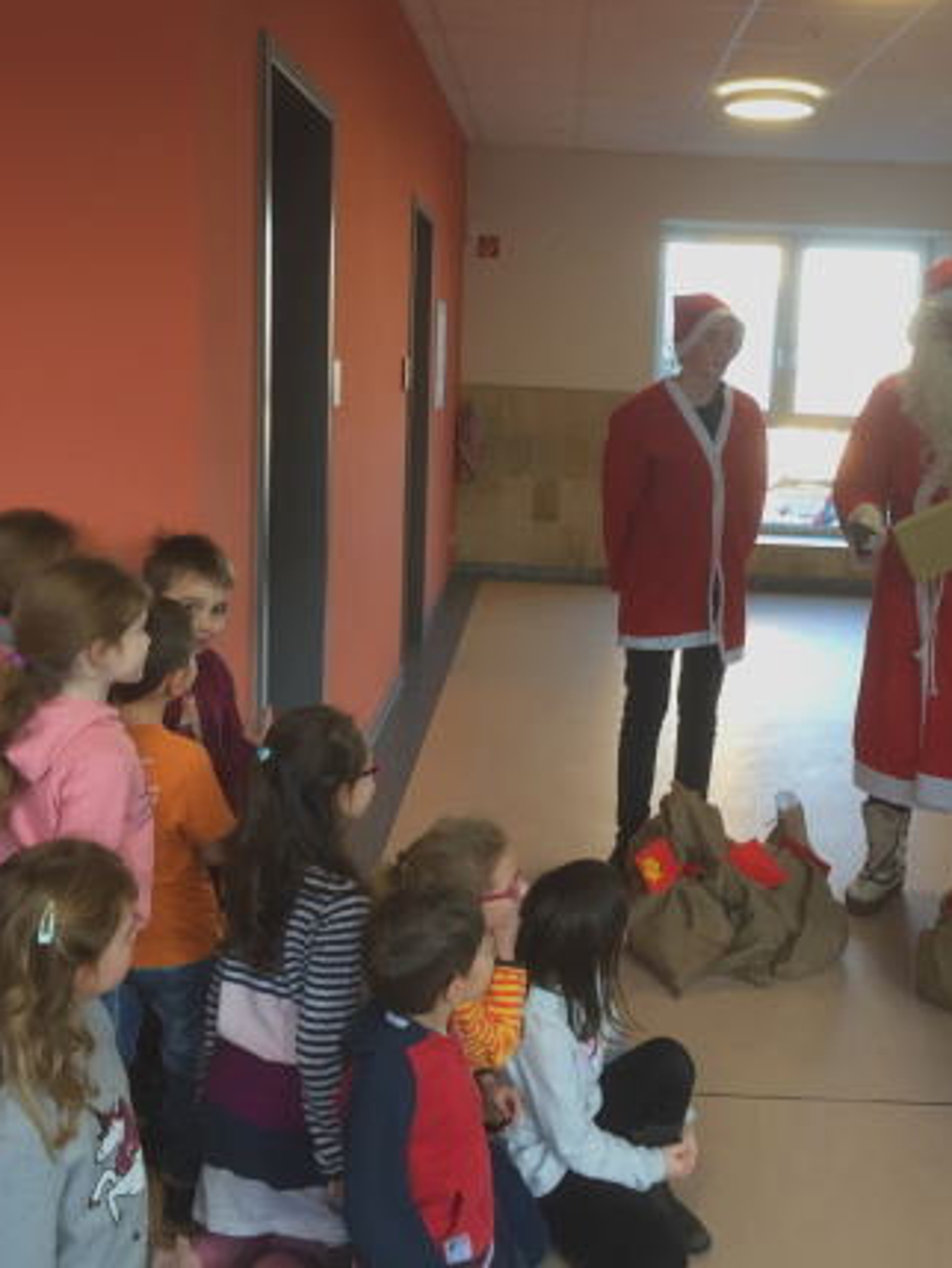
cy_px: 542
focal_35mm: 36
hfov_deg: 39.5
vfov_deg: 51.2
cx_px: 565
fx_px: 1319
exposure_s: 1/33
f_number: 2.2
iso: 40
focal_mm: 4.15
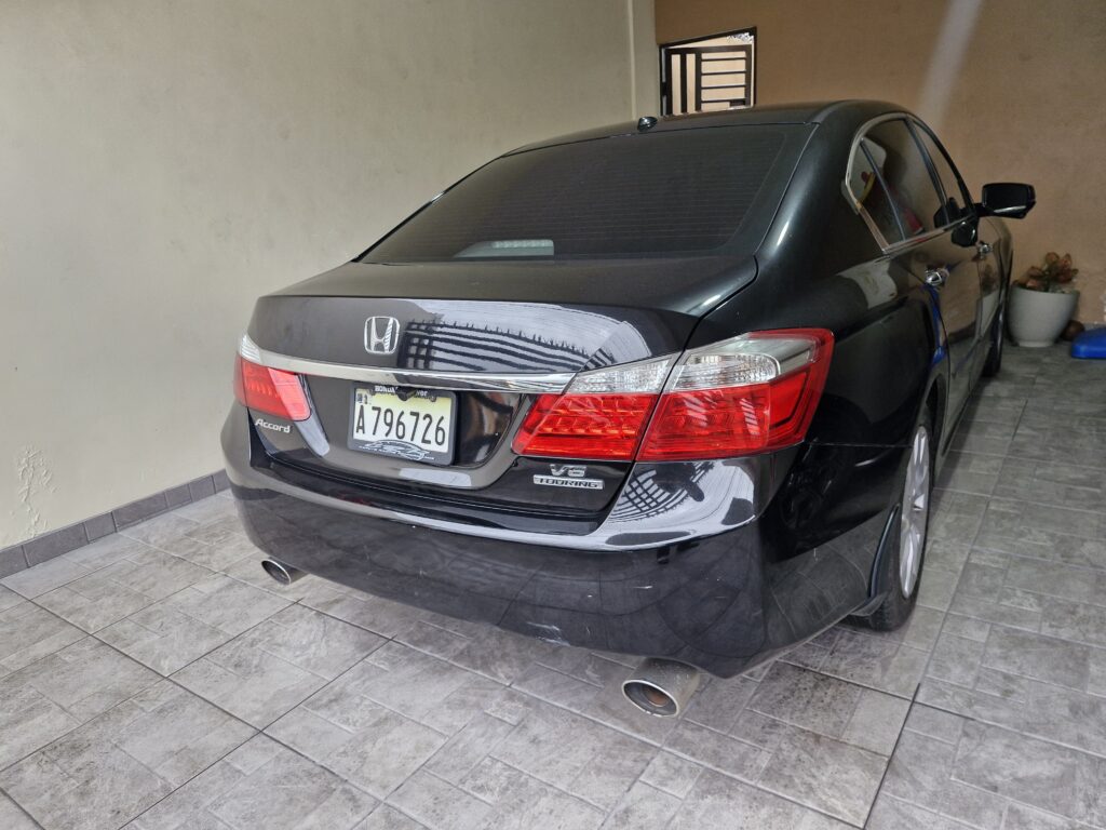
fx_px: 735
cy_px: 415
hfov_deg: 73.9
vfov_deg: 58.9
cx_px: 553
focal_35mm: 23
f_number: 1.8
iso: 160
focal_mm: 5.54
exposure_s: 1/120
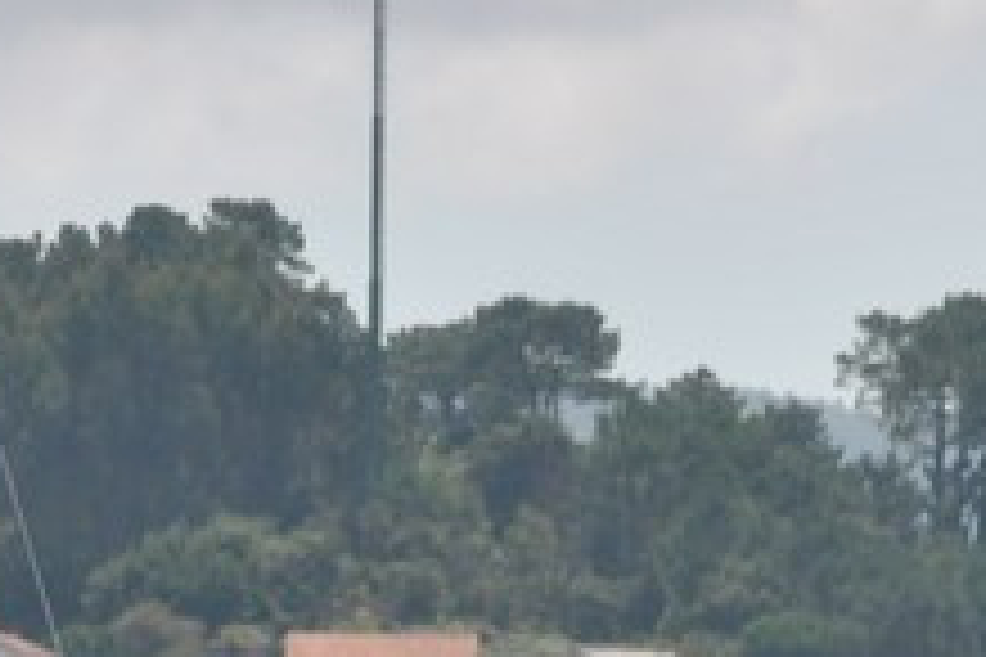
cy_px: 1292
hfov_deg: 3.4
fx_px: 16843
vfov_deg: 2.2
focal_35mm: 615
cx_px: 797
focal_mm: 100
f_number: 6.3
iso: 100
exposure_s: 1/640
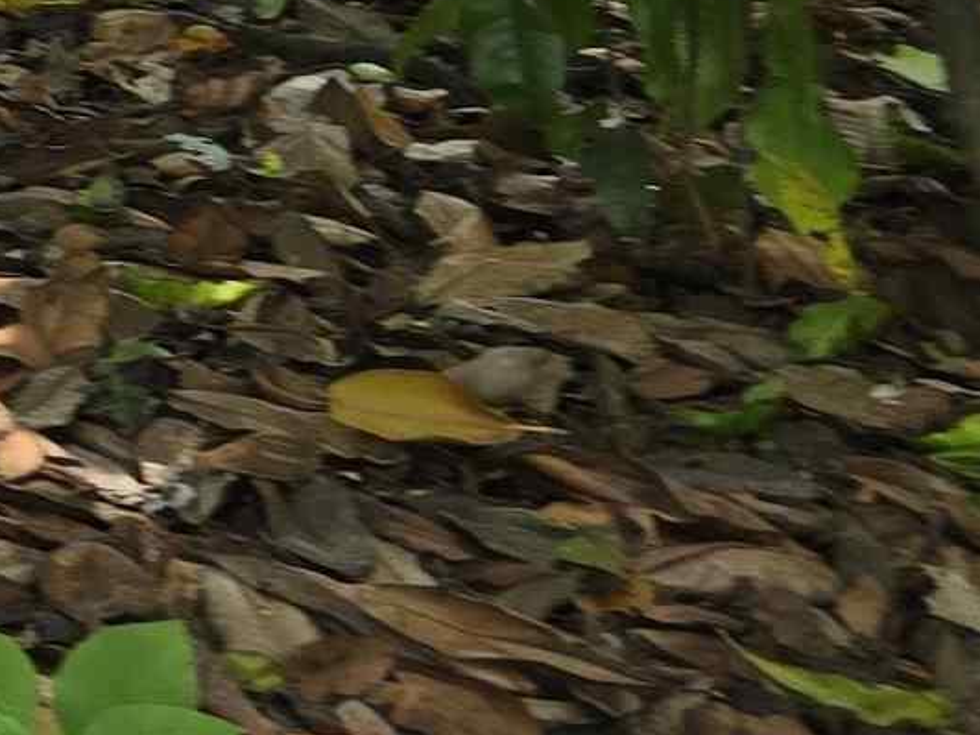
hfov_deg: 11.4
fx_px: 3764
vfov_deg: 10.1
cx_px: -1604
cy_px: -857
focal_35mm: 133
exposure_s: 1/180
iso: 50
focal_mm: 6.3
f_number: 1.7
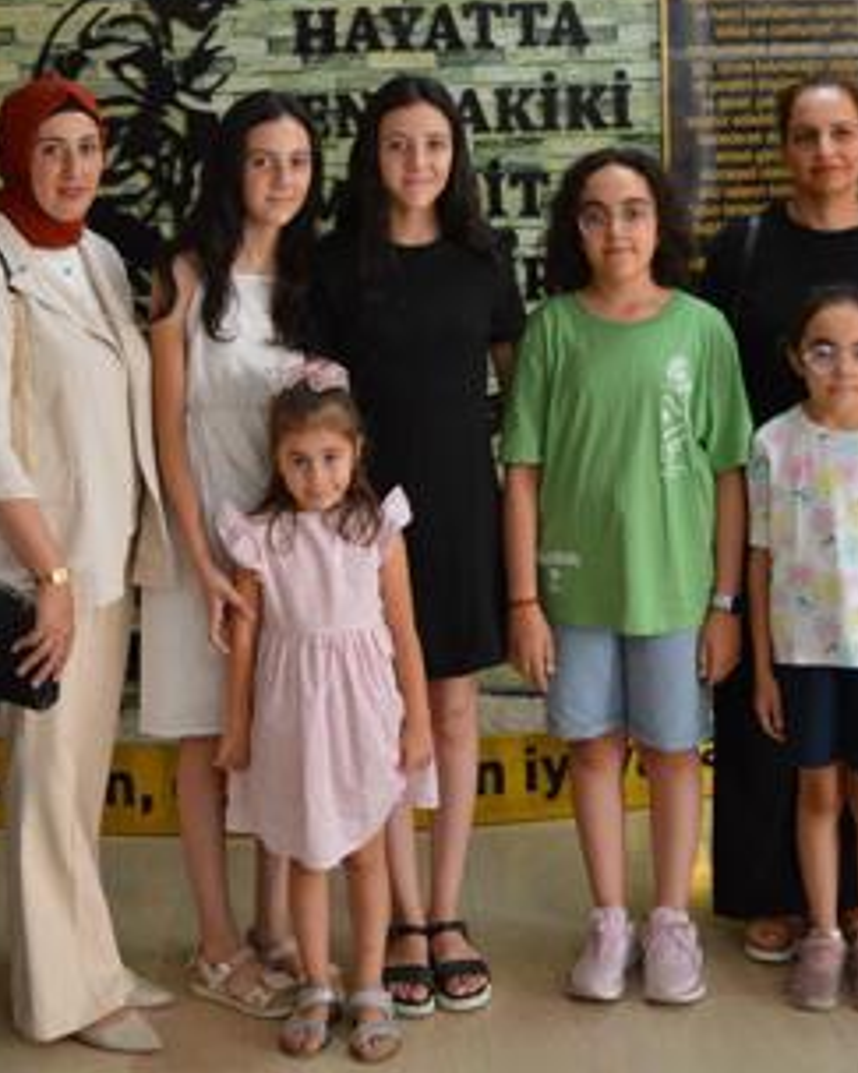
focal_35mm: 60
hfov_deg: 25.4
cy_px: 388
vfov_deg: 31.3
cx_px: 392
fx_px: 1904
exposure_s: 1/40
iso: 400
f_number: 3.8
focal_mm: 21
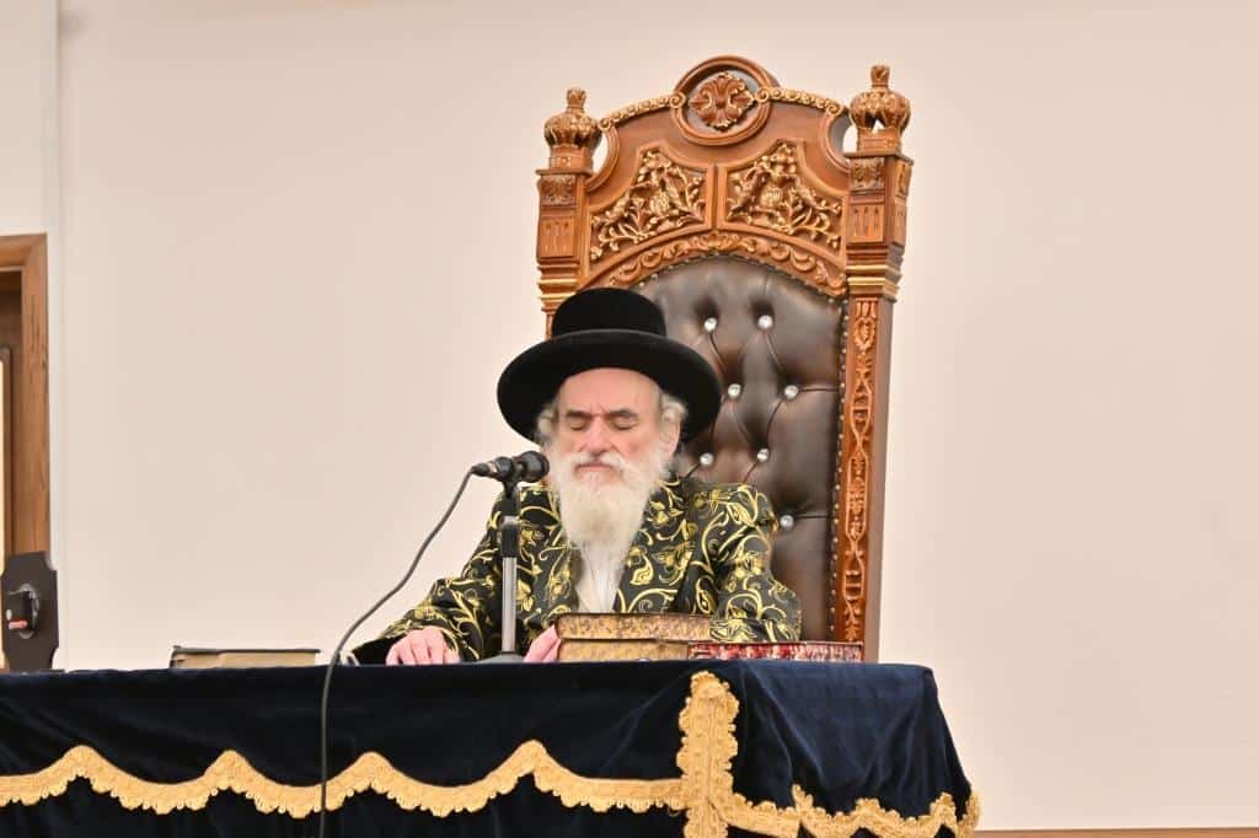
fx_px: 6293
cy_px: 419
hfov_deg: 11.4
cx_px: 630
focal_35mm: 180
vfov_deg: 7.6
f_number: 4
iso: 1000
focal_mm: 120
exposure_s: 1/160
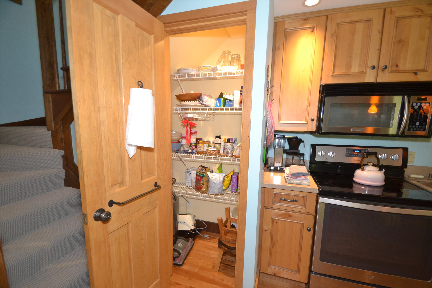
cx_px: 216
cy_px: 144
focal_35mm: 15
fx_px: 180
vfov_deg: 77.3
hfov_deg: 100.4
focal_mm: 10
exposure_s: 1/60
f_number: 4
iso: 800
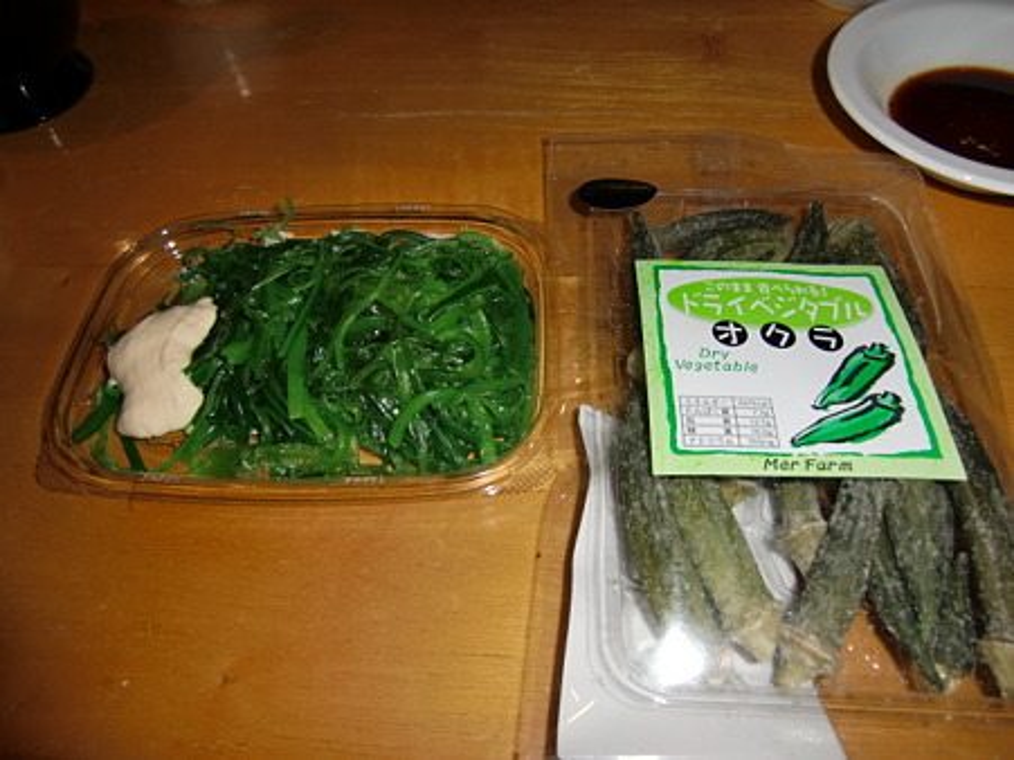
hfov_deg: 71.6
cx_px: 507
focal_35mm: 24
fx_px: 703
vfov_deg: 56.8
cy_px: 380
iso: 64
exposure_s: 1/25
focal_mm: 4.3
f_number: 3.2
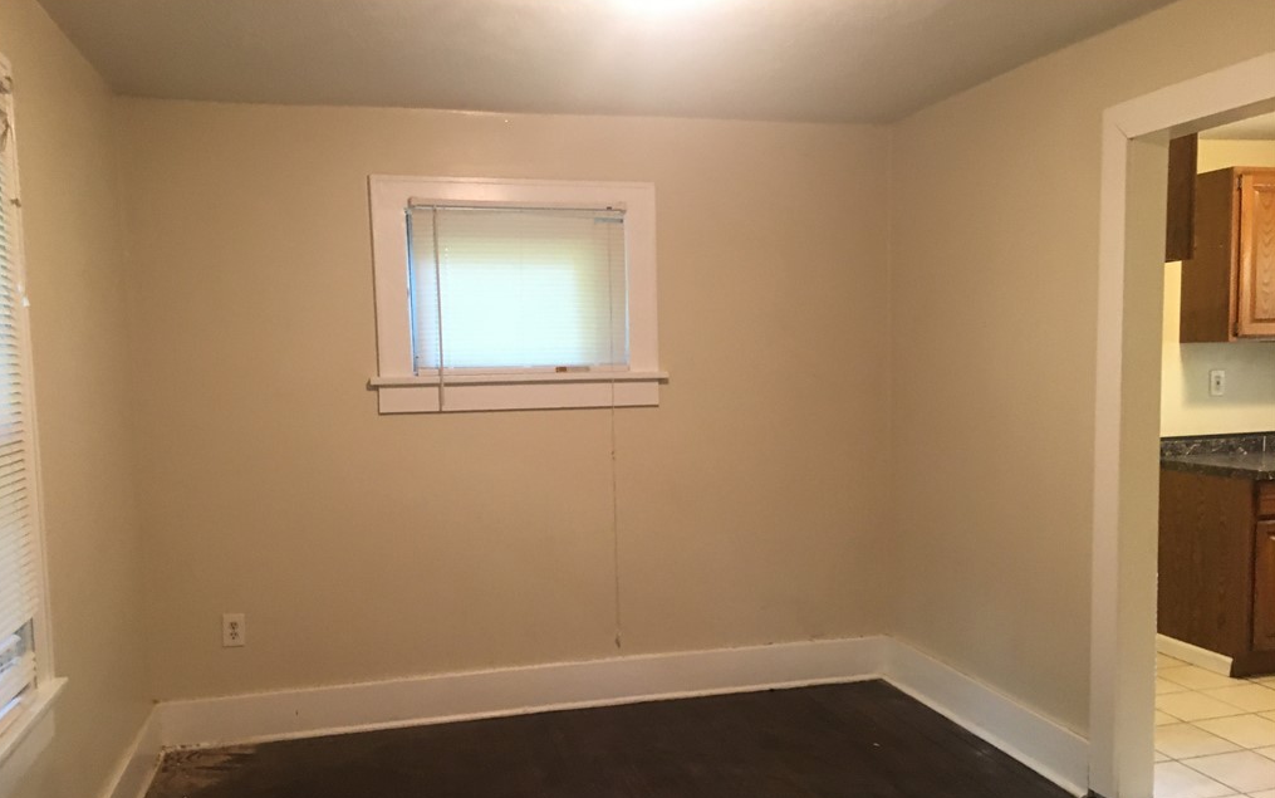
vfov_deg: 40.5
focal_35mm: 31
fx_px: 1077
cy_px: 471
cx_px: 634
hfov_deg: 61.2
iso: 200
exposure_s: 1/20
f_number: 2.2
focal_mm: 4.15
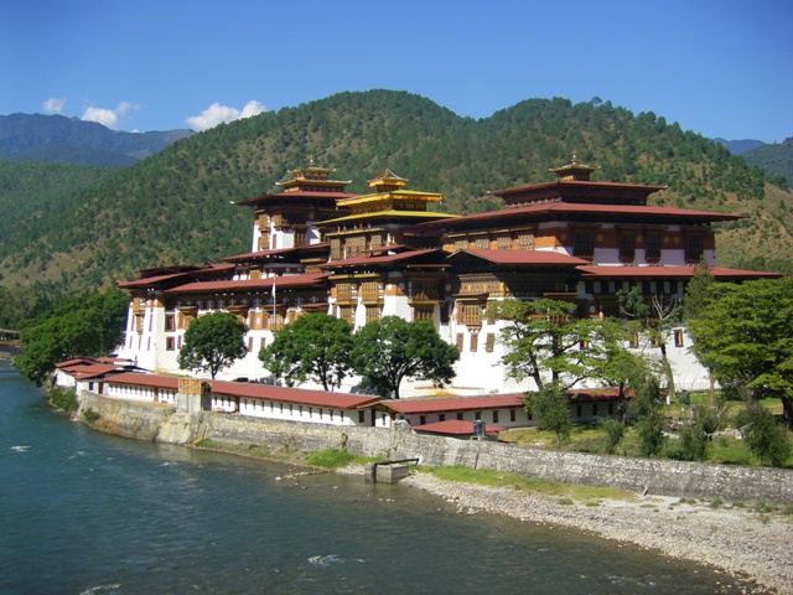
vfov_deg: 26.1
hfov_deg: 34.3
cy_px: 298
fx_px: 1283
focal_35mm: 56
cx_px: 396
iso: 64
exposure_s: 1/160
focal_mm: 9.3
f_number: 7.4
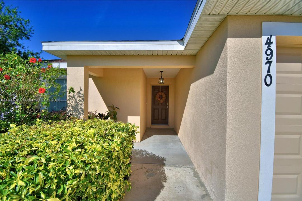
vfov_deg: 77.3
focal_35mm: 15
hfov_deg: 100.4
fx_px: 126
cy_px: 100
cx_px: 151
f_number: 4.5
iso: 100
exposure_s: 1/2000
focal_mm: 10
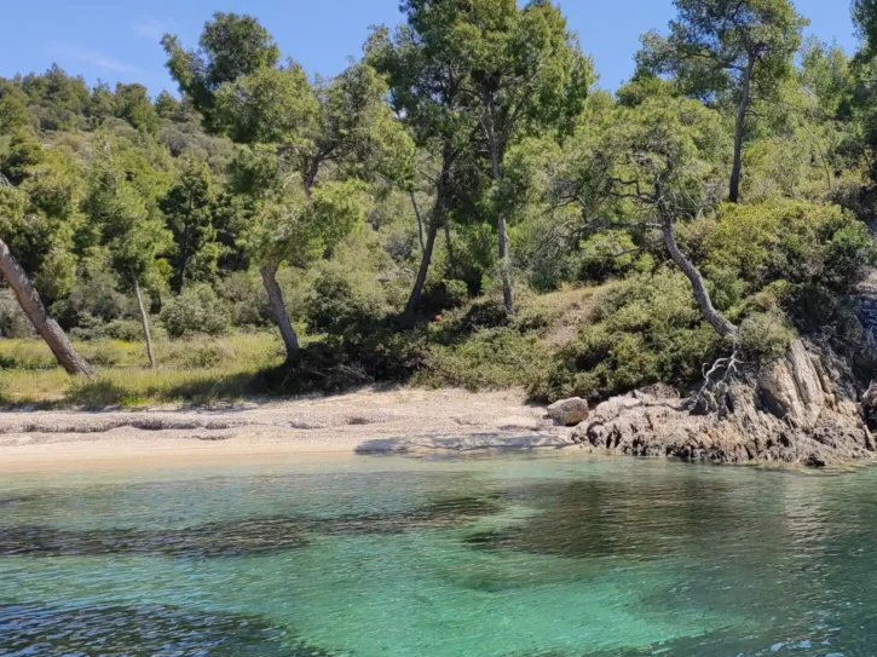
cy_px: 347
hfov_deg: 55.9
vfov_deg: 46.7
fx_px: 760
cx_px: 696
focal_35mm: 30
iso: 50
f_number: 1.79
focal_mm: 4.74
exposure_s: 1/750
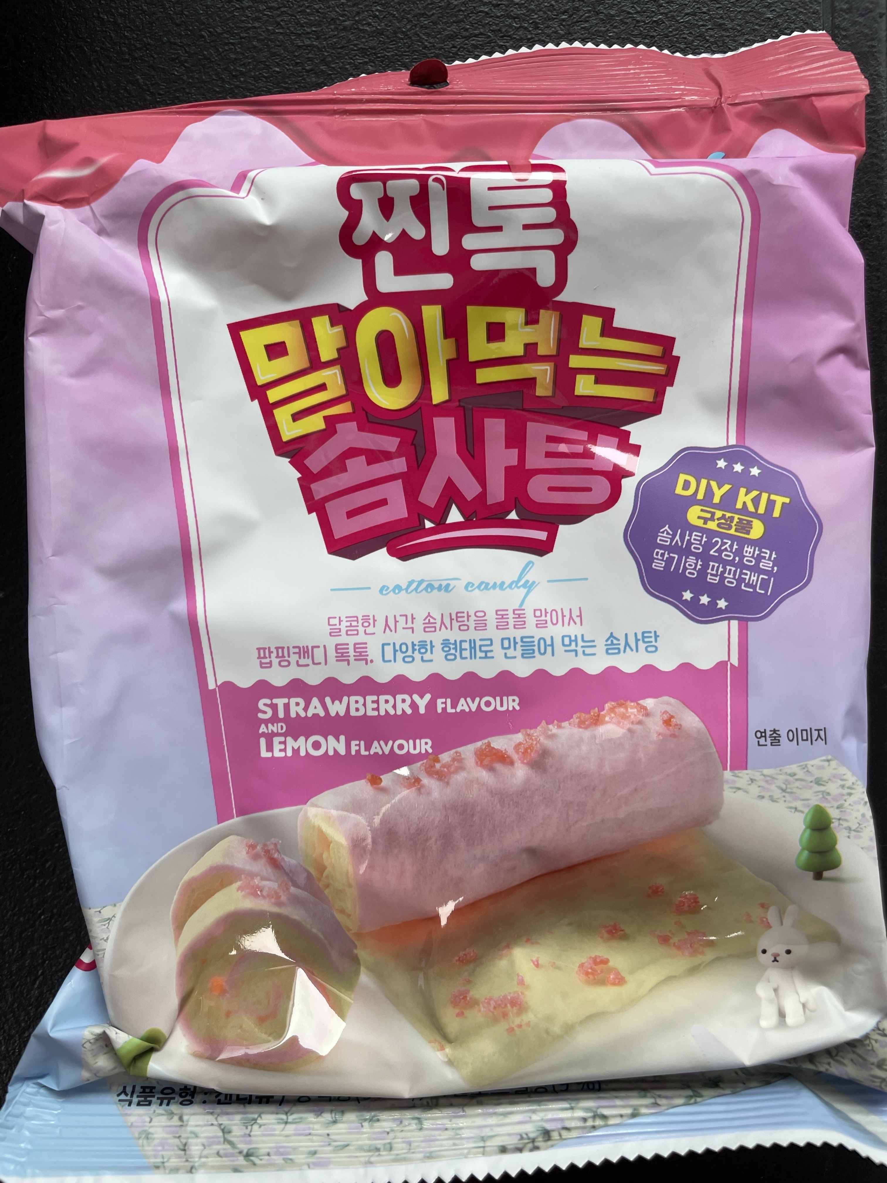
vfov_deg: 67.3
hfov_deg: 53.1
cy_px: 592
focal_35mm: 26
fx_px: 888
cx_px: 444
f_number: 1.6
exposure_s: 1/120
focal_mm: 4.2
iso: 40
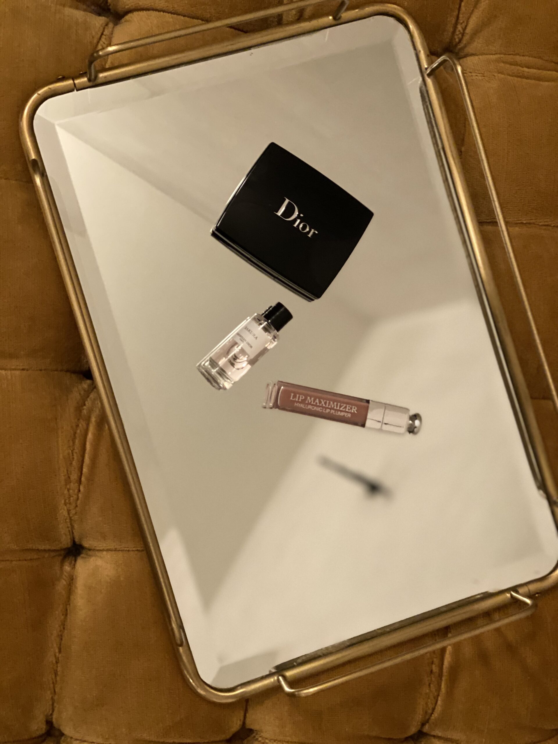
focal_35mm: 52
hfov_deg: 28.0
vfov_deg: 36.8
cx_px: 279
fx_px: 1118
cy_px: 372
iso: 400
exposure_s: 1/24
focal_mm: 6
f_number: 2
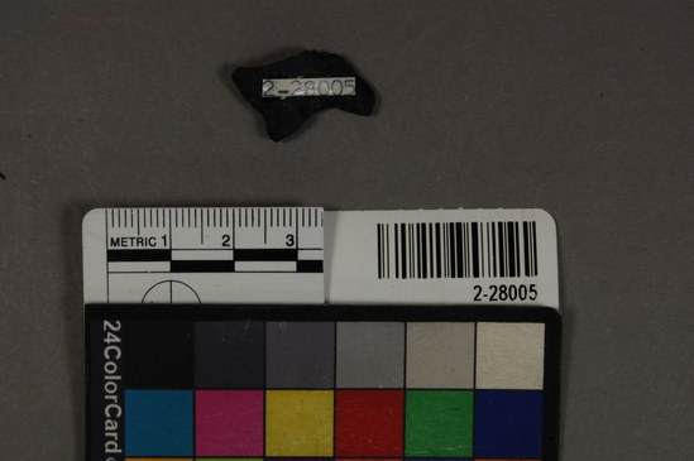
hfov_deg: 24.6
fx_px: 1589
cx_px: 347
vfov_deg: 16.5
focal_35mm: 82
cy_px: 230
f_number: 25
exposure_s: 1/10
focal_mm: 55
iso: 200
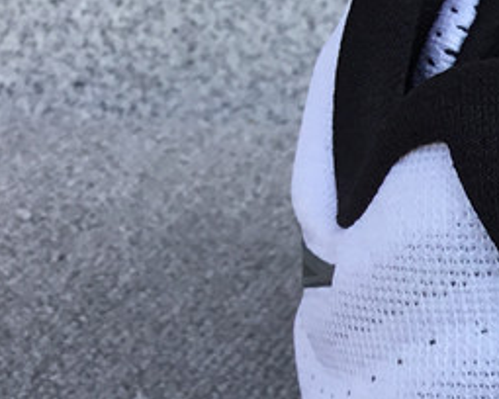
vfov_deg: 14.1
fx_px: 1580
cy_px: 420
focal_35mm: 107
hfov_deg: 15.7
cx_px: 859
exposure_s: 1/369
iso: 25
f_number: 2.4
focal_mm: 3.3
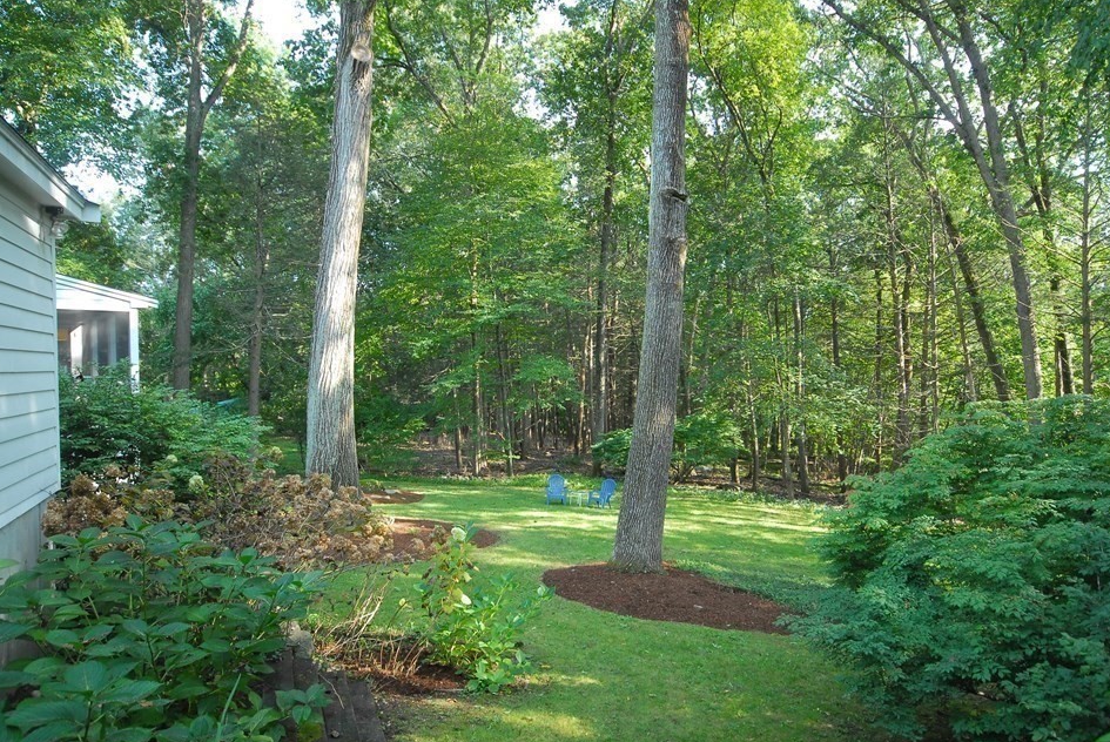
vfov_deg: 49.6
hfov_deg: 69.3
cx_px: 583
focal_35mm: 26
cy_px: 360
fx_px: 802
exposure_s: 1/60
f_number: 5
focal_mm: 16
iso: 400
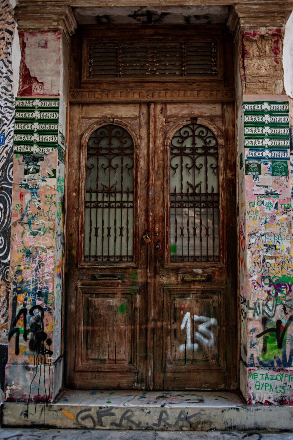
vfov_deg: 54.5
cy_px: 220
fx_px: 428
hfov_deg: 37.8
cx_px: 146
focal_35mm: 35
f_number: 4
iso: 200
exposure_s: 1/250
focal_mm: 35
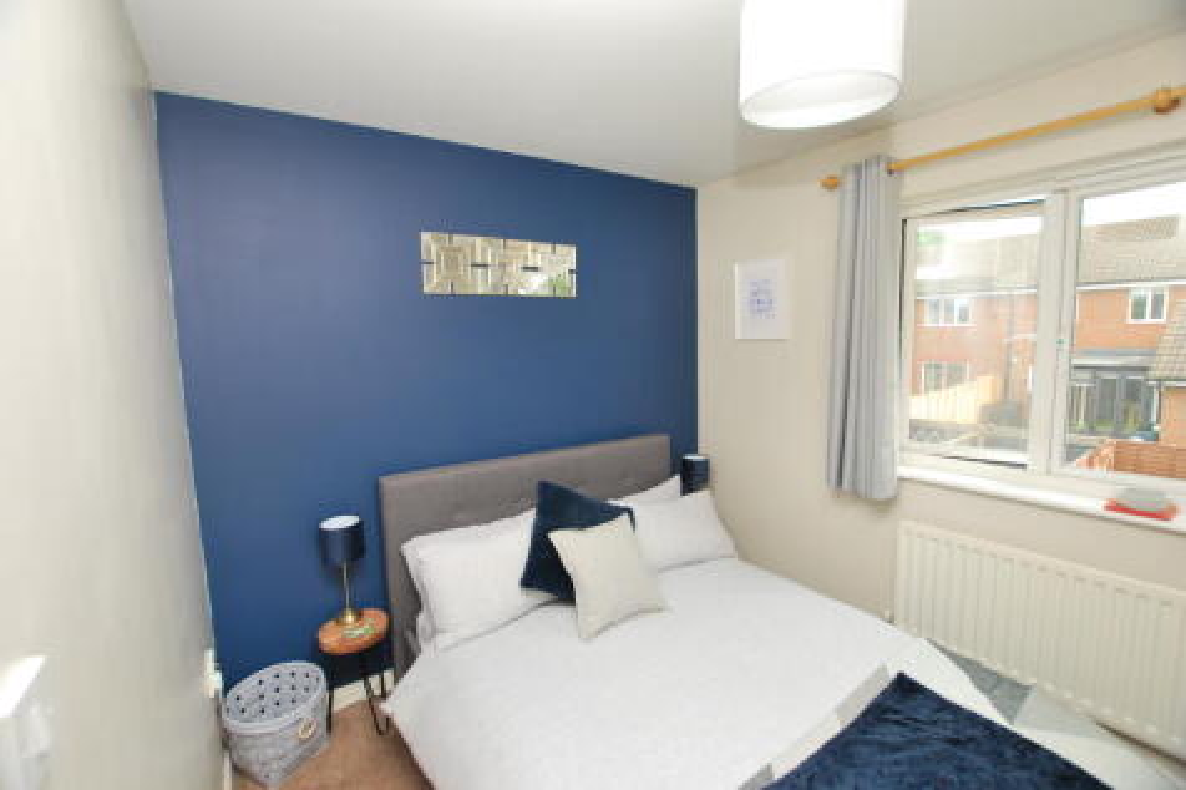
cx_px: 593
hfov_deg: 100.4
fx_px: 494
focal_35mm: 15
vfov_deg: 77.3
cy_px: 395
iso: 100
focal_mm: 10
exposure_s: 1/60
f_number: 4
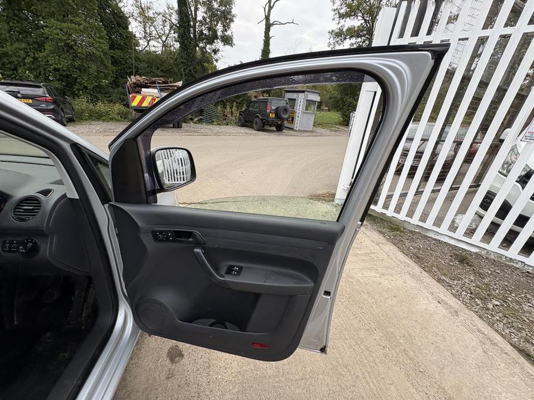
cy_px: 200
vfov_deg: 85.7
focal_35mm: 14
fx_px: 216
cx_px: 267
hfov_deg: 102.1
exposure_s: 1/282
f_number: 2.2
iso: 40
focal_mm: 2.22
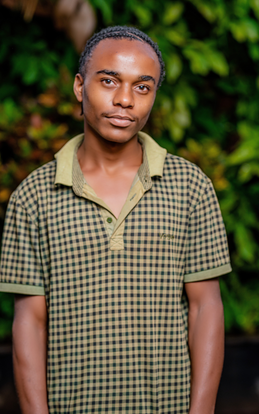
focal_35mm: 87
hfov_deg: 15.0
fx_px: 983
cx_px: 125
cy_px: 208
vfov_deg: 23.8
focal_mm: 85
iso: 200
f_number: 2.8
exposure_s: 1/100
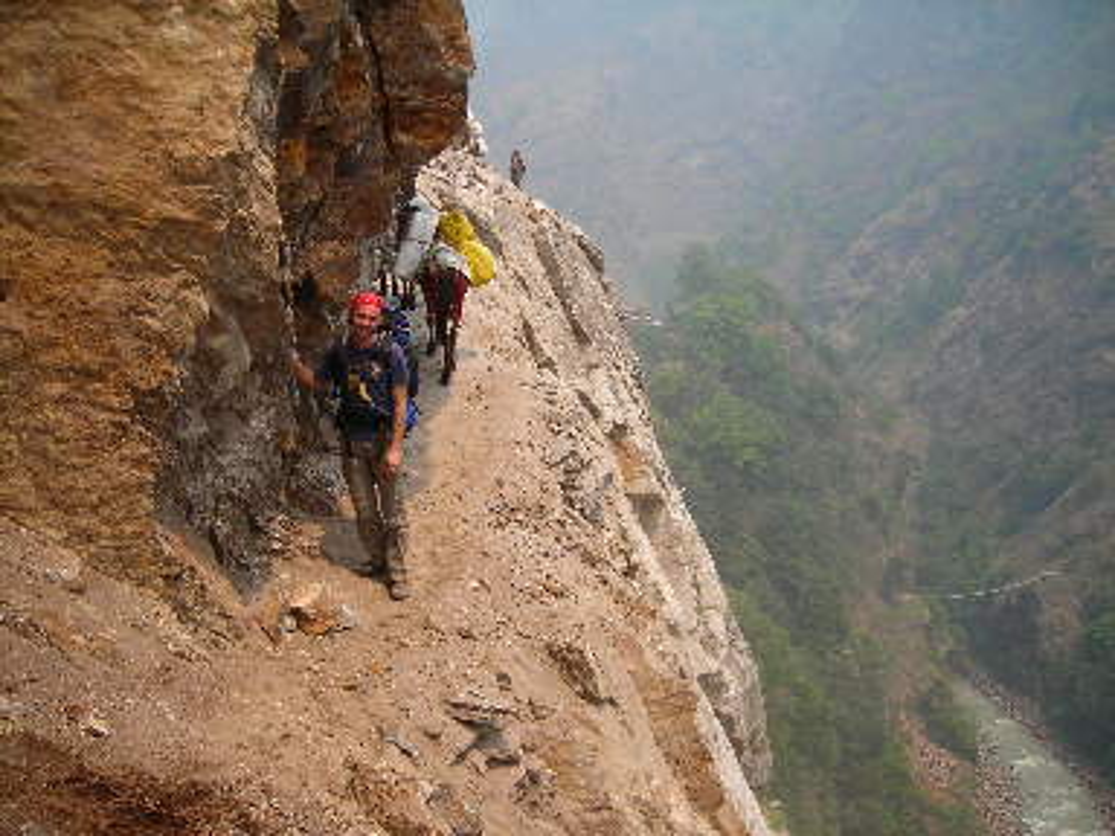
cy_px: 418
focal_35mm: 38
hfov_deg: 49.0
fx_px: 1224
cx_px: 558
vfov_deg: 37.7
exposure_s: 1/360
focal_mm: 6.3
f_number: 3.2
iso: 50
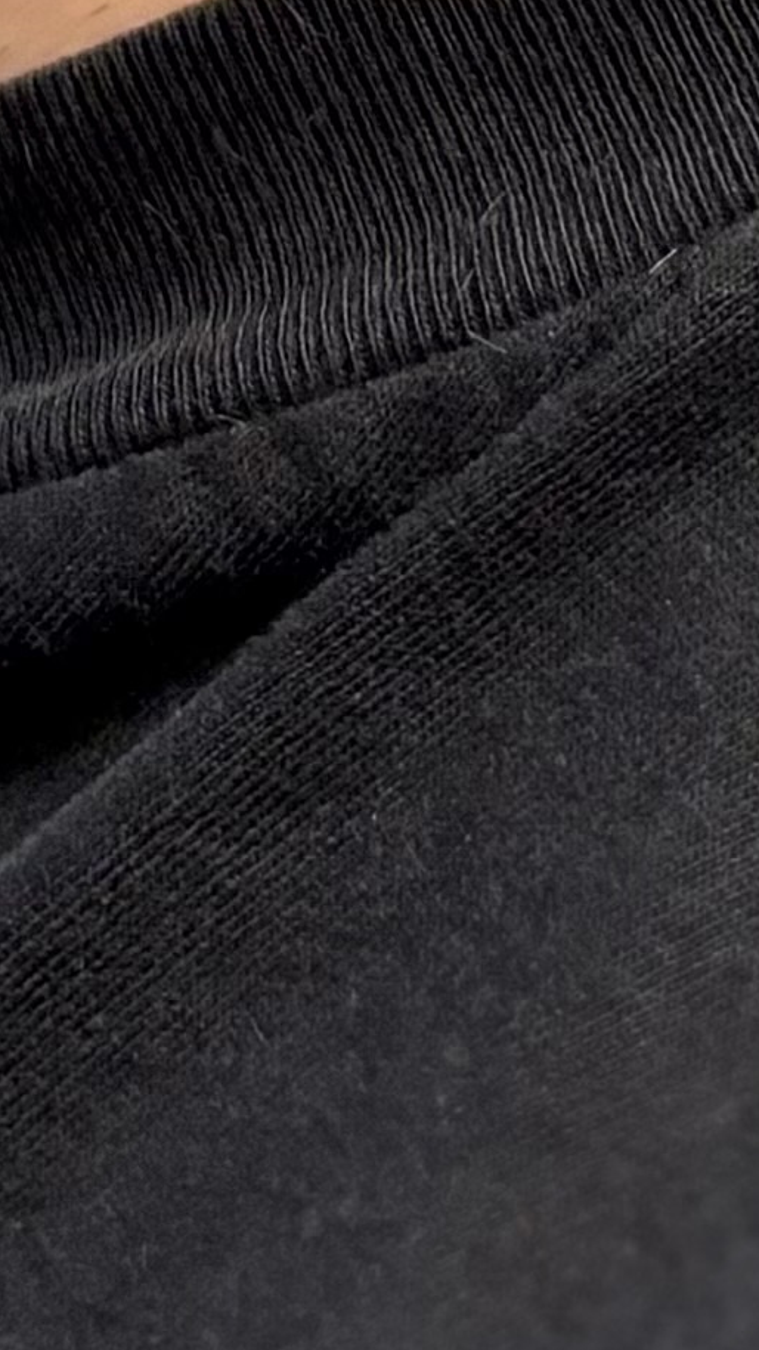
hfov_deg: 6.8
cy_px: -2817
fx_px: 6334
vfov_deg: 9.4
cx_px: -100
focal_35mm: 177
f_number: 1.6
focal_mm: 5.96
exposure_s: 1/60
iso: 160
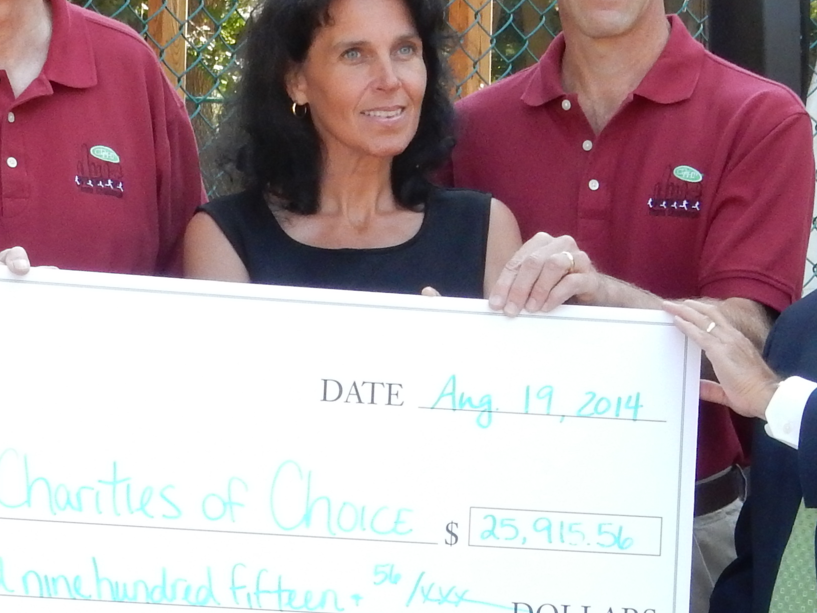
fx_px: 4720
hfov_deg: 9.9
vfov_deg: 7.4
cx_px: 169
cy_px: 545
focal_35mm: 200
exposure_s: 1/160
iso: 400
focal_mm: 12.6
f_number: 4.8
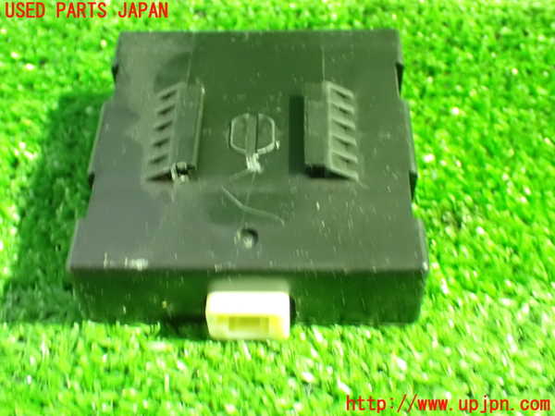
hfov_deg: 42.9
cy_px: 208
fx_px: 705
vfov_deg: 32.9
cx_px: 278
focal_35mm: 44
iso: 1600
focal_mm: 7.84
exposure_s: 1/8
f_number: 2.9
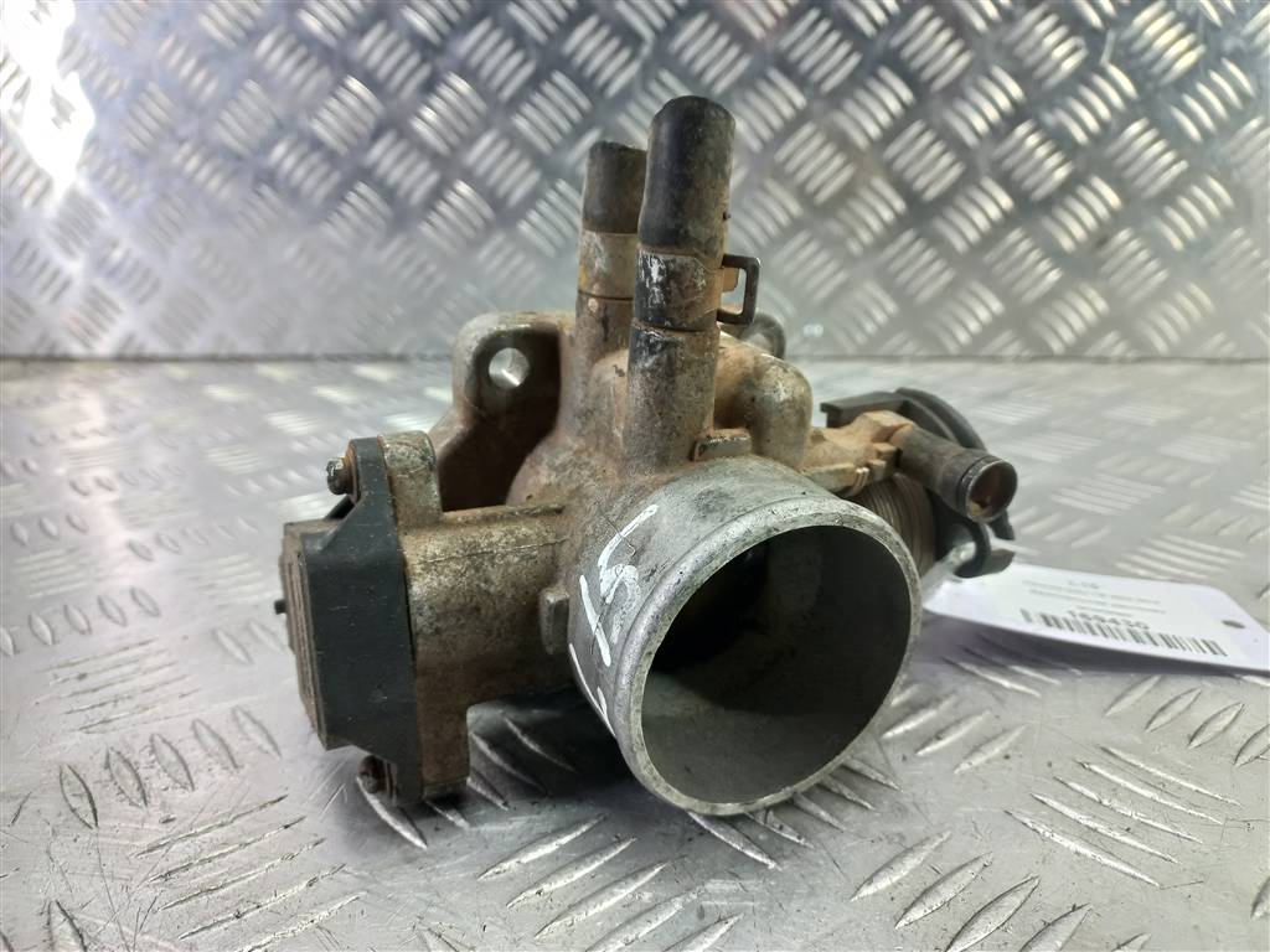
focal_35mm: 25
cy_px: 476
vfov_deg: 54.9
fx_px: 917
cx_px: 635
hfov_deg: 69.4
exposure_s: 1/50
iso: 125
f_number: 1.8
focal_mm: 4.6
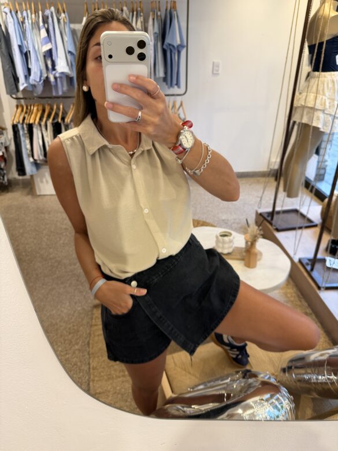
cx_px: 169
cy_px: 226
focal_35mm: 24
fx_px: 312
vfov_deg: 71.6
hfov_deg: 56.8
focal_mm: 6.76
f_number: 1.78
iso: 125
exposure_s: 1/100
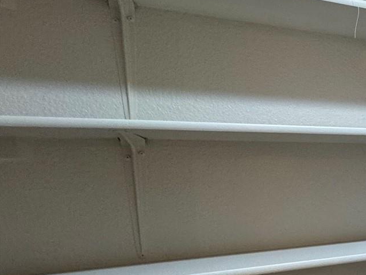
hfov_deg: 26.1
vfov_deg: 31.6
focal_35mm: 45
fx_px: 476
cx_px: 586
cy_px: 206
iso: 160
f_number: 2.2
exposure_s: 1/60
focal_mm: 2.22
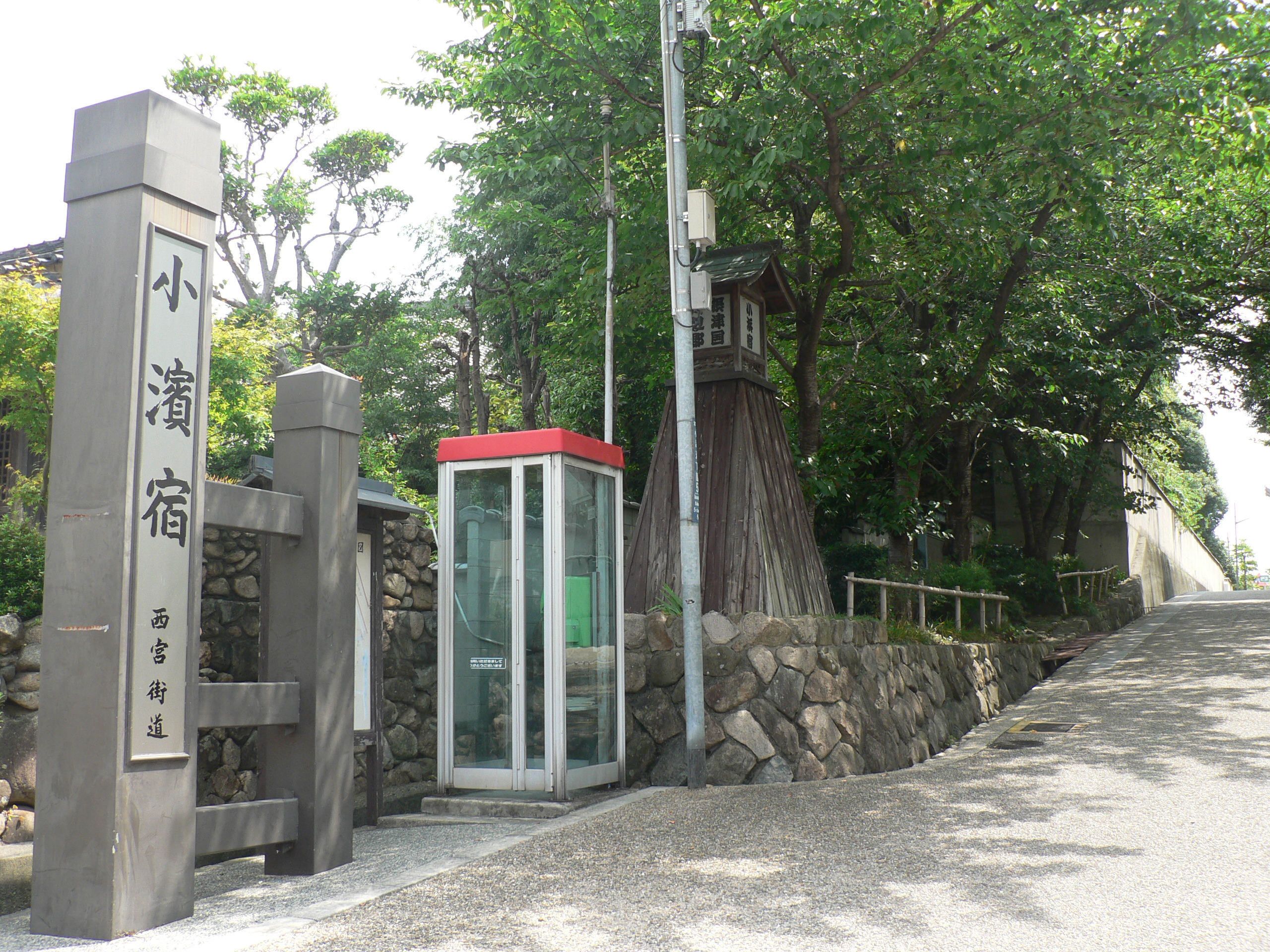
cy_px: 476
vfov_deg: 39.7
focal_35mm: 36
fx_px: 1321
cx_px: 635
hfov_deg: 51.4
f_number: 4
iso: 80
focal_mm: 6
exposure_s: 1/125
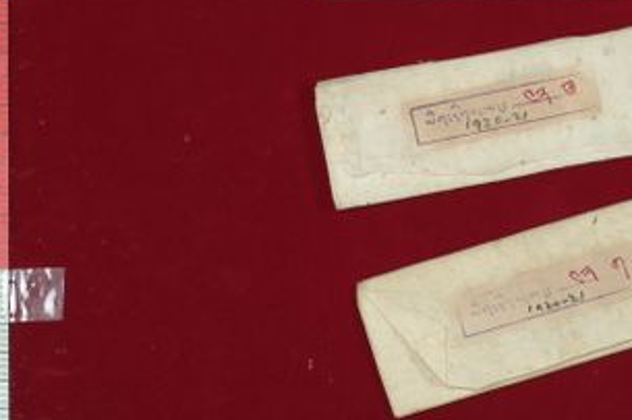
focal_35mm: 149
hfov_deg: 13.8
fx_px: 2611
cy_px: 96
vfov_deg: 9.2
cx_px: 433
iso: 160
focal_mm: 59
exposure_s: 1/20
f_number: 13
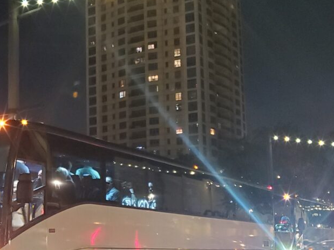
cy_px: 162
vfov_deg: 33.4
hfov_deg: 42.4
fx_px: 415
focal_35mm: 43
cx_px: 80
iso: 640
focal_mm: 4.3
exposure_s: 1/20
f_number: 1.5
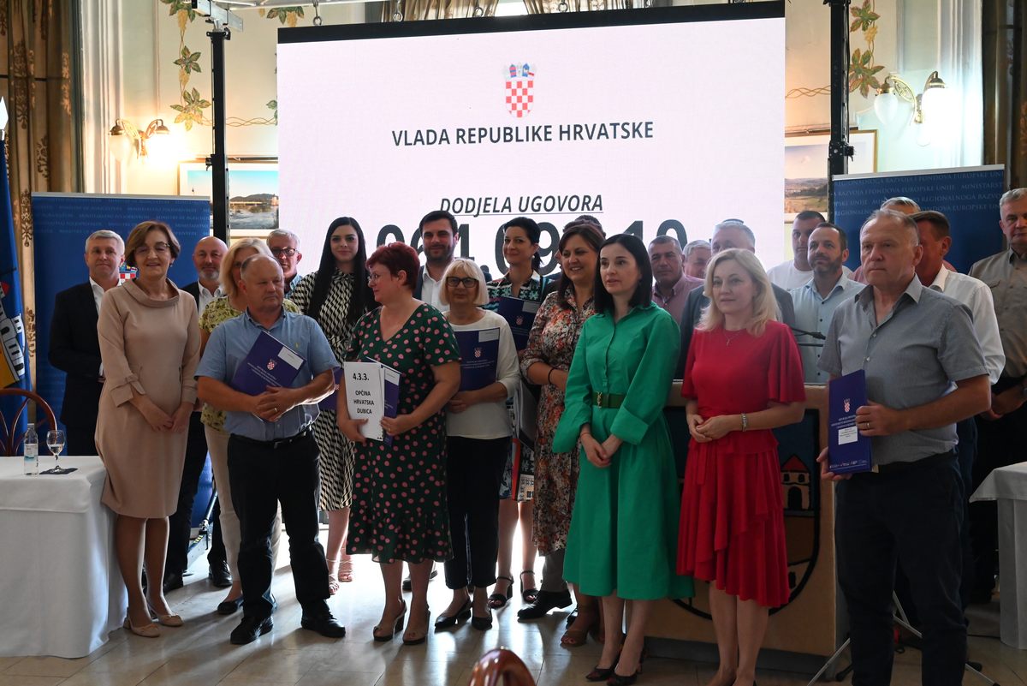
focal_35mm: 39
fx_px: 1113
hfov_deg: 49.5
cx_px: 514
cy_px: 343
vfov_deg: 34.2
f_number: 6.3
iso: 5000
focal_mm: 39
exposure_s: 1/160
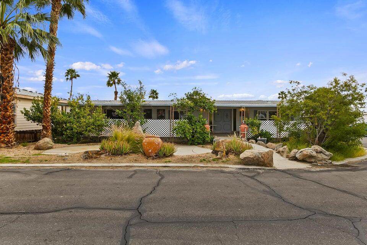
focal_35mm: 21
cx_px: 184
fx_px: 214
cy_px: 122
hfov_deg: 81.2
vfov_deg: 59.5
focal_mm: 14
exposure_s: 1/125
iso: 100
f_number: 8
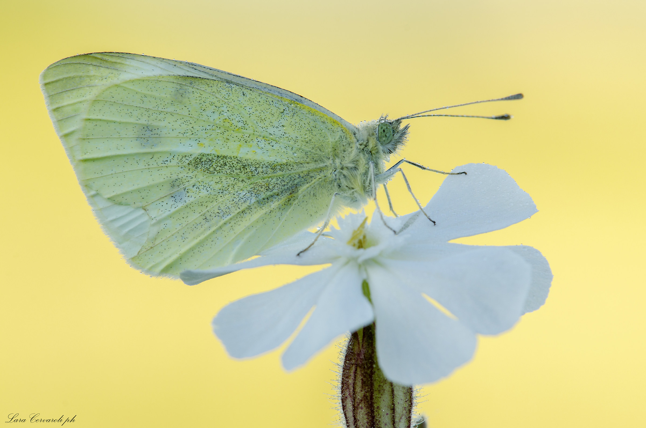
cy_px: 214
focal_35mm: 270
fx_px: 4834
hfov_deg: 7.6
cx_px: 323
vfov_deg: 5.1
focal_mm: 180
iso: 200
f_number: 10
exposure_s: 1/100
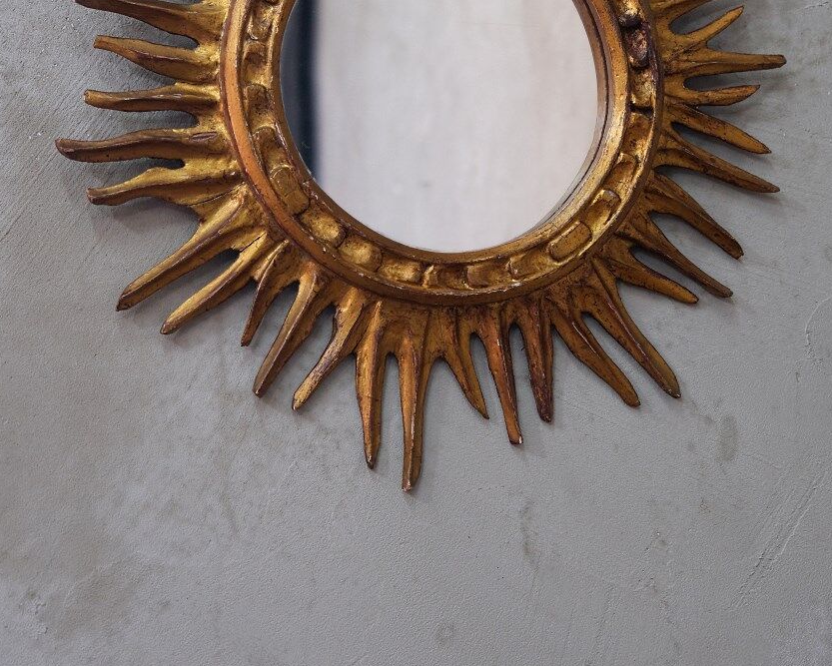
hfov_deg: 20.0
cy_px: 91
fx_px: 2365
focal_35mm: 96
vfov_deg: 15.9
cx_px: 419
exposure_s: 1/60
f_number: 4
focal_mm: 44.7
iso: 1250
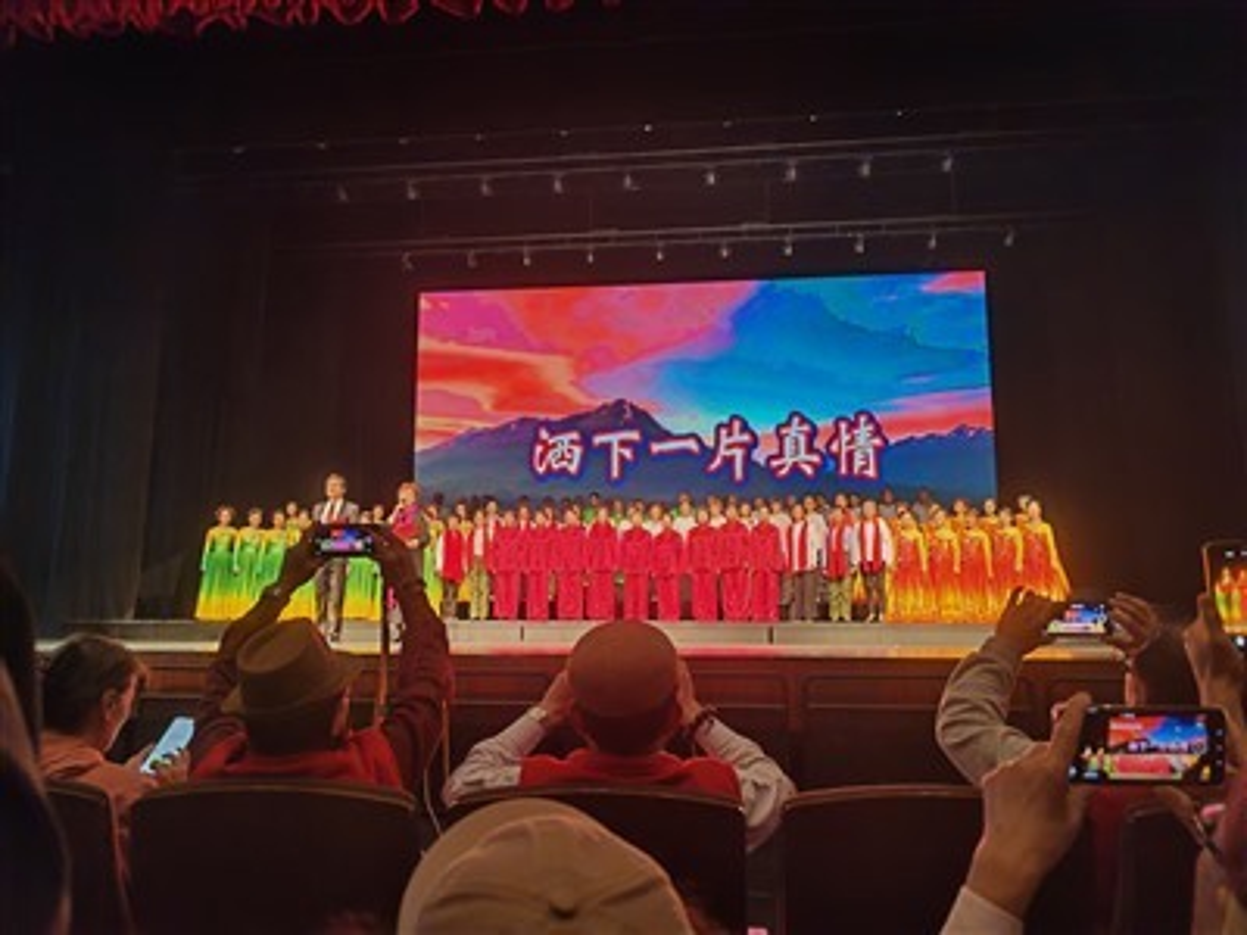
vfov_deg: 51.4
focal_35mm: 27
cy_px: 468
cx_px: 624
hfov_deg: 65.3
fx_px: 973
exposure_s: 1/100
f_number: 1.8
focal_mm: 5.53
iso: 640
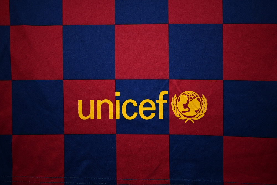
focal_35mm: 30
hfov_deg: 61.1
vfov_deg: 43.0
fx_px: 235
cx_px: 138
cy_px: 92
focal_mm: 30.5
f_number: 4.8
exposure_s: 1/125
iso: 200
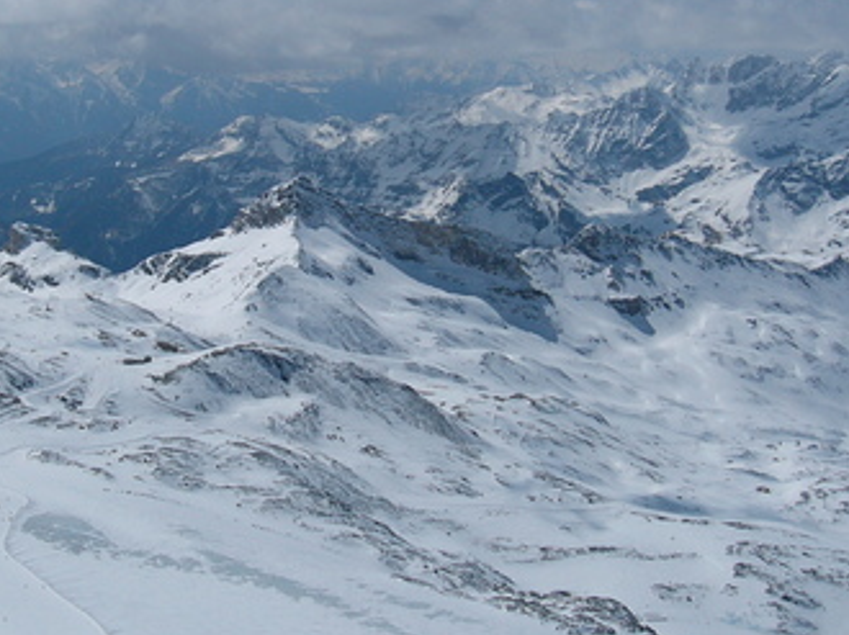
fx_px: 1495
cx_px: 241
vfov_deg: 24.0
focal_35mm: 61
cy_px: 253
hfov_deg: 31.3
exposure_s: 1/800
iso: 50
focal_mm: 5.8
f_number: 8
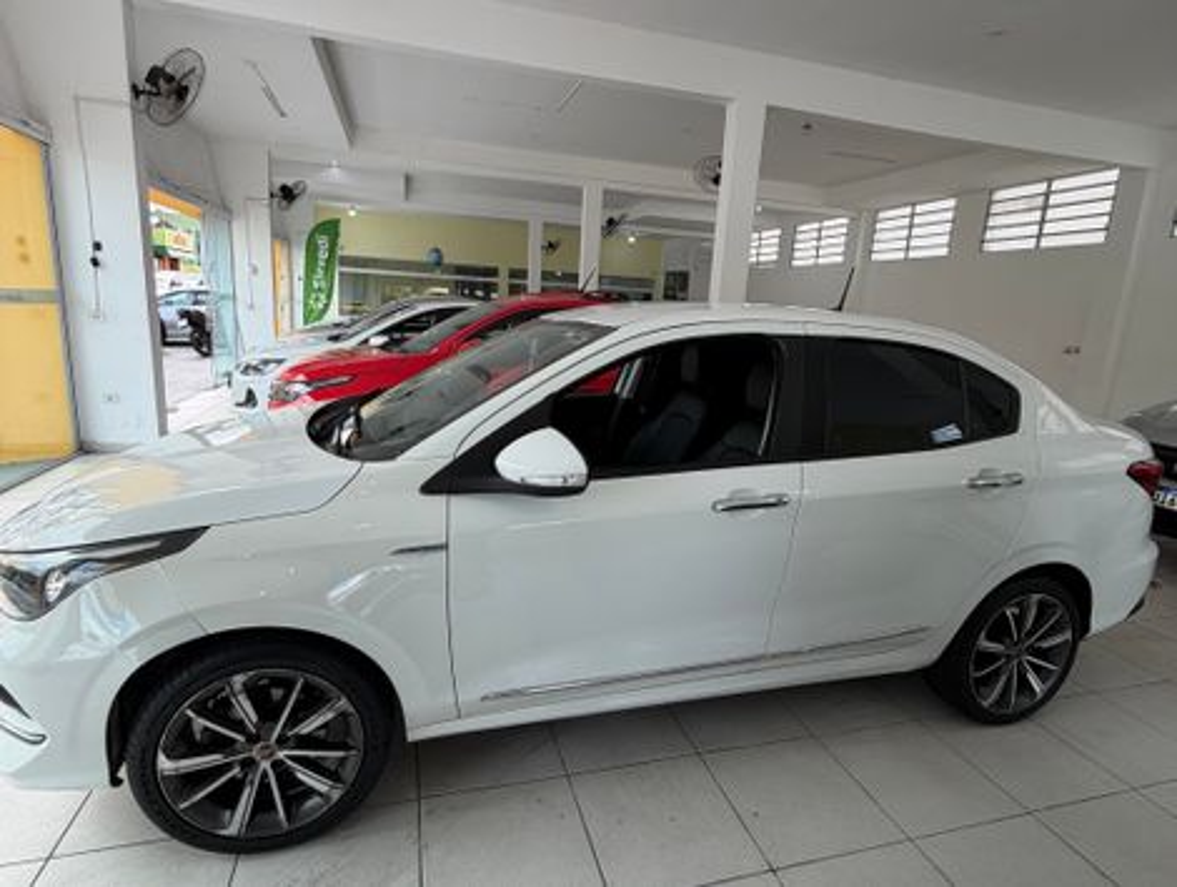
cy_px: 444
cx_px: 588
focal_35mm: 14
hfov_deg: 102.0
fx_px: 477
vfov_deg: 85.8
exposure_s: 1/120
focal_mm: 2.22
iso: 32
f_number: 2.2
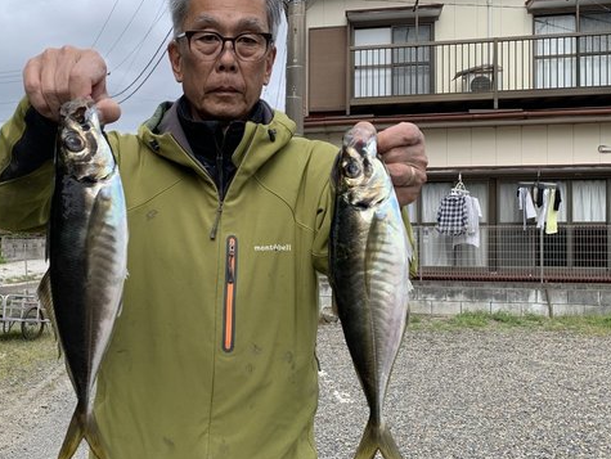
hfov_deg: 51.8
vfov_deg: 40.7
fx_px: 618
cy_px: 238
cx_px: 215
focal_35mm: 35
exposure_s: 1/1350
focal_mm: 4.25
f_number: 1.8
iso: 25
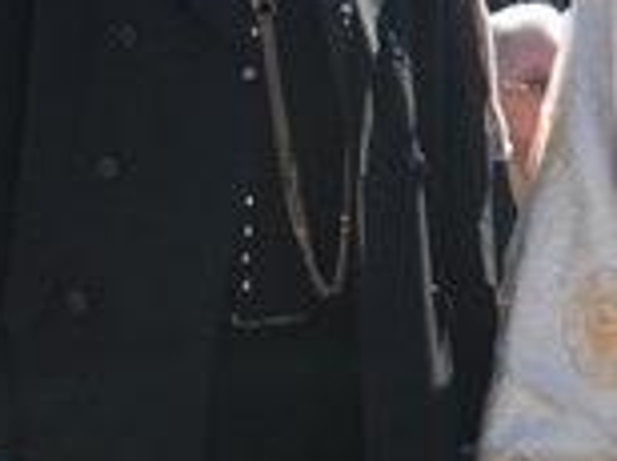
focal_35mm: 117
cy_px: -30
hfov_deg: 16.2
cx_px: 721
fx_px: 2082
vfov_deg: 12.4
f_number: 2.8
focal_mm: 6.3
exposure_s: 1/320
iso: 50
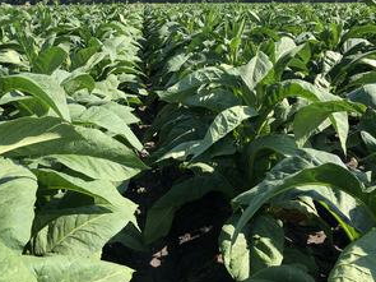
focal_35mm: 38
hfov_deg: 48.5
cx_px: 141
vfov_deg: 37.7
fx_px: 413
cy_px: 133
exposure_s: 1/906
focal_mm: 3.99
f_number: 1.8
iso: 20
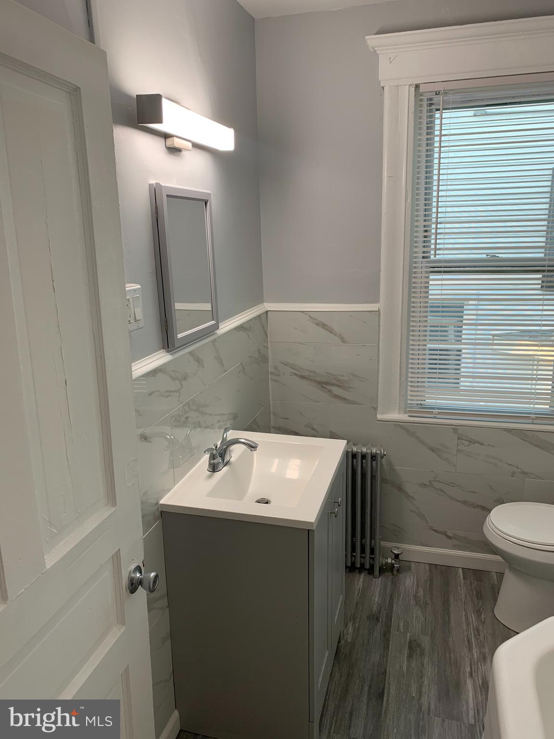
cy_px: 370
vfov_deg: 67.3
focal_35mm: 26
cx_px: 277
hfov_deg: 53.1
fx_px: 555
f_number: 1.8
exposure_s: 1/60
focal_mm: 4.25
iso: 50
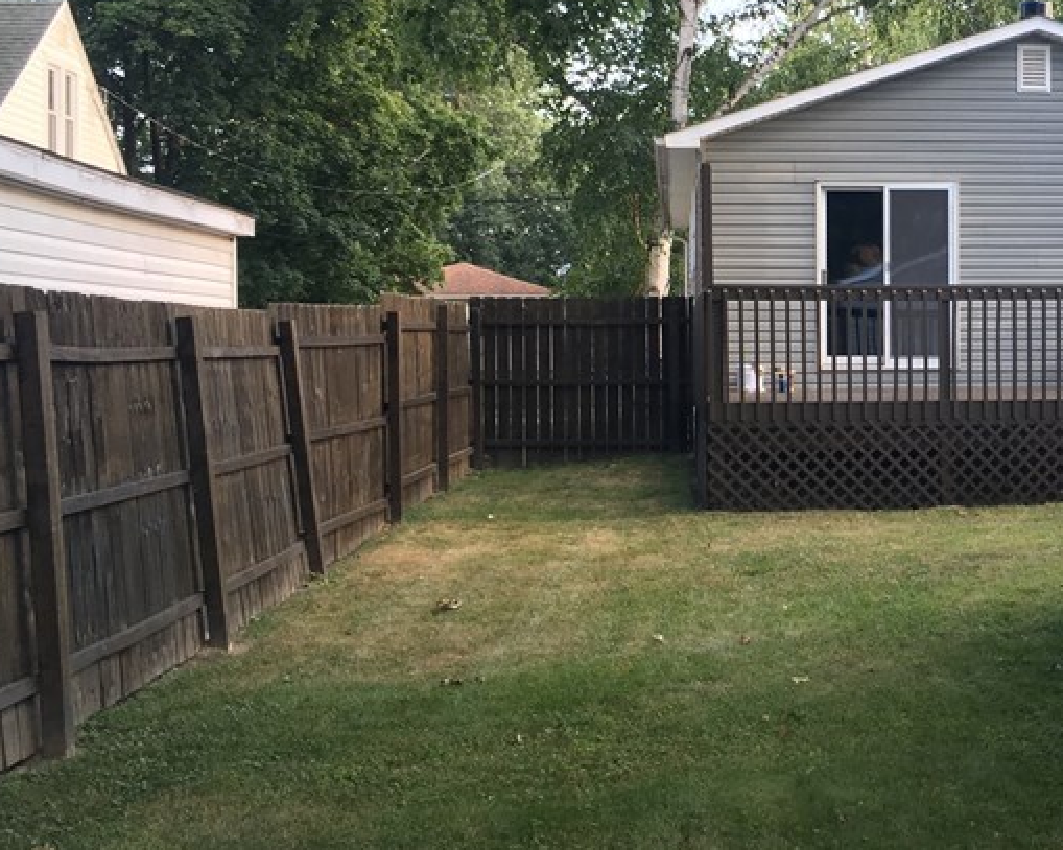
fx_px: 1793
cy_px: 370
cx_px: 929
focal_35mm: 57
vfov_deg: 26.6
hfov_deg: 31.7
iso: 32
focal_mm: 4.15
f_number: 2.2
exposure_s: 1/120
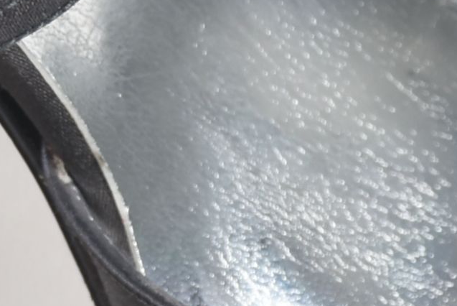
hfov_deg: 3.2
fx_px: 8055
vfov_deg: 2.2
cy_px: -104
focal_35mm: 634
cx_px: -493
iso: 200
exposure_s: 1/125
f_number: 14
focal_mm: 90
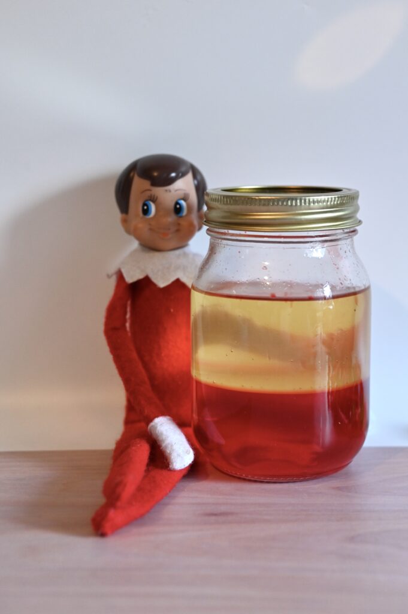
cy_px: 307
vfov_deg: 32.4
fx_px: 1056
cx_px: 204
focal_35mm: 62
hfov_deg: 21.9
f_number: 4.8
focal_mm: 62
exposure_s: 1/125
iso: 1600
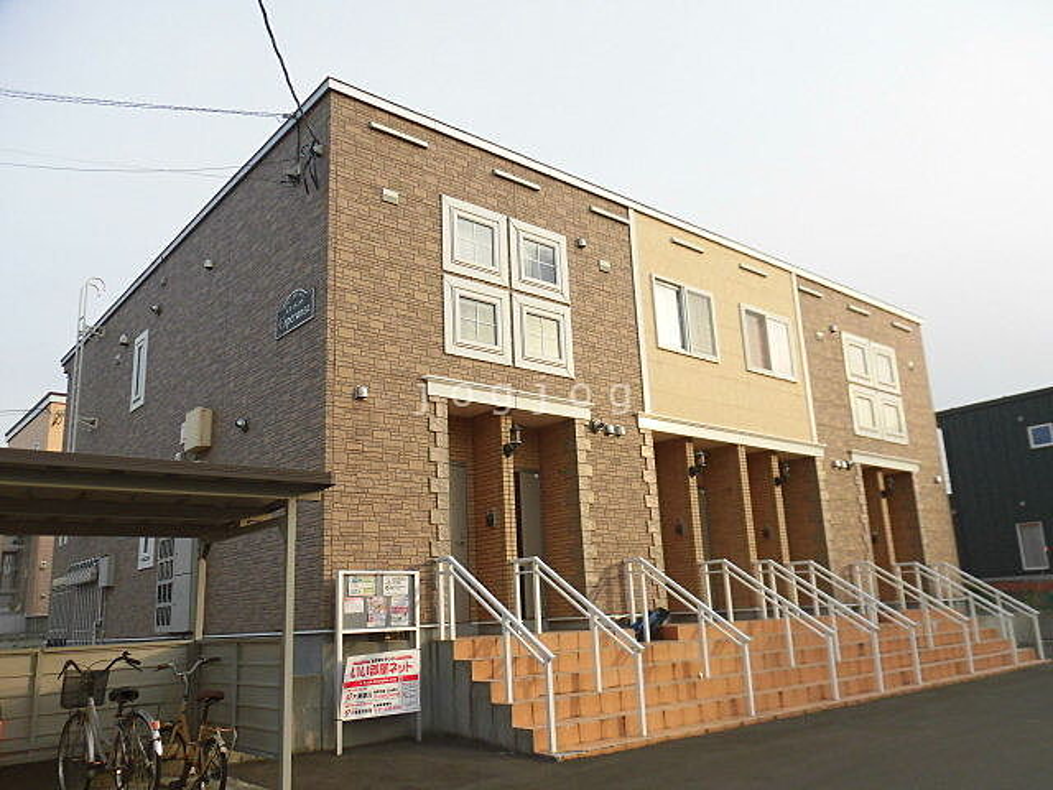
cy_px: 395
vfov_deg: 49.7
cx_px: 526
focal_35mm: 28
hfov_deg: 63.4
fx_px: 852
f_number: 3.3
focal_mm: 4.98
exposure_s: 1/400
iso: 100
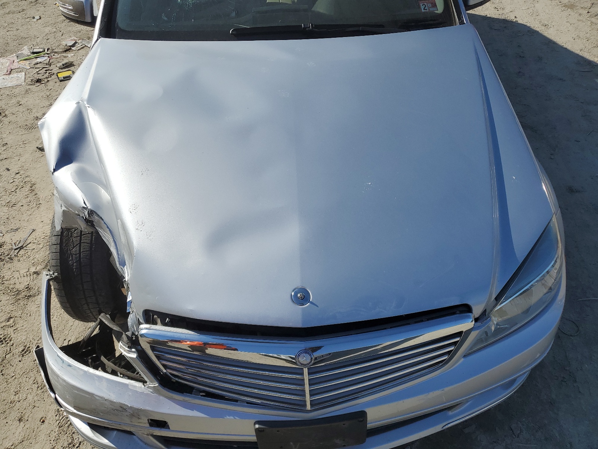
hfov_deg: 67.3
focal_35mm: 26
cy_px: 224
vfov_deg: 53.1
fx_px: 449
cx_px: 299
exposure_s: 1/5000
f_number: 1.5
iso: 50
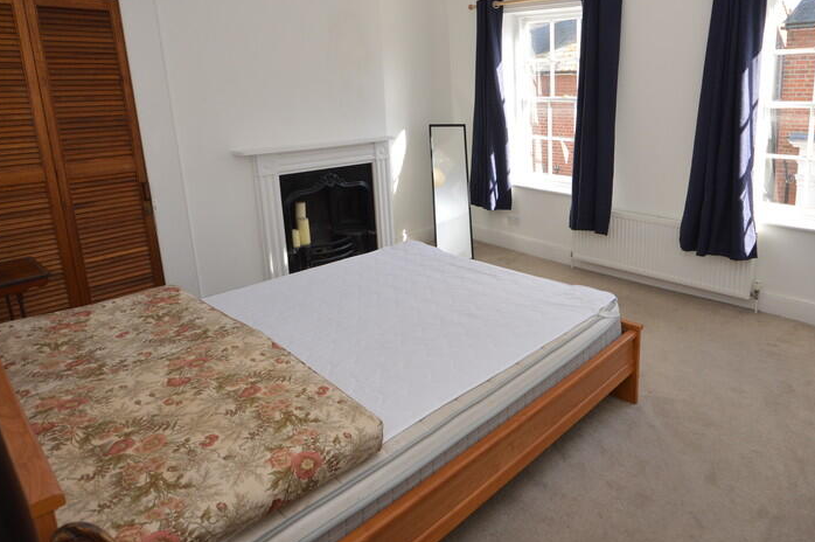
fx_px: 498
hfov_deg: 76.8
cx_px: 524
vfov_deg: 56.1
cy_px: 187
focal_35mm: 22
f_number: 5.6
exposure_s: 1/125
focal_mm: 10
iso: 220
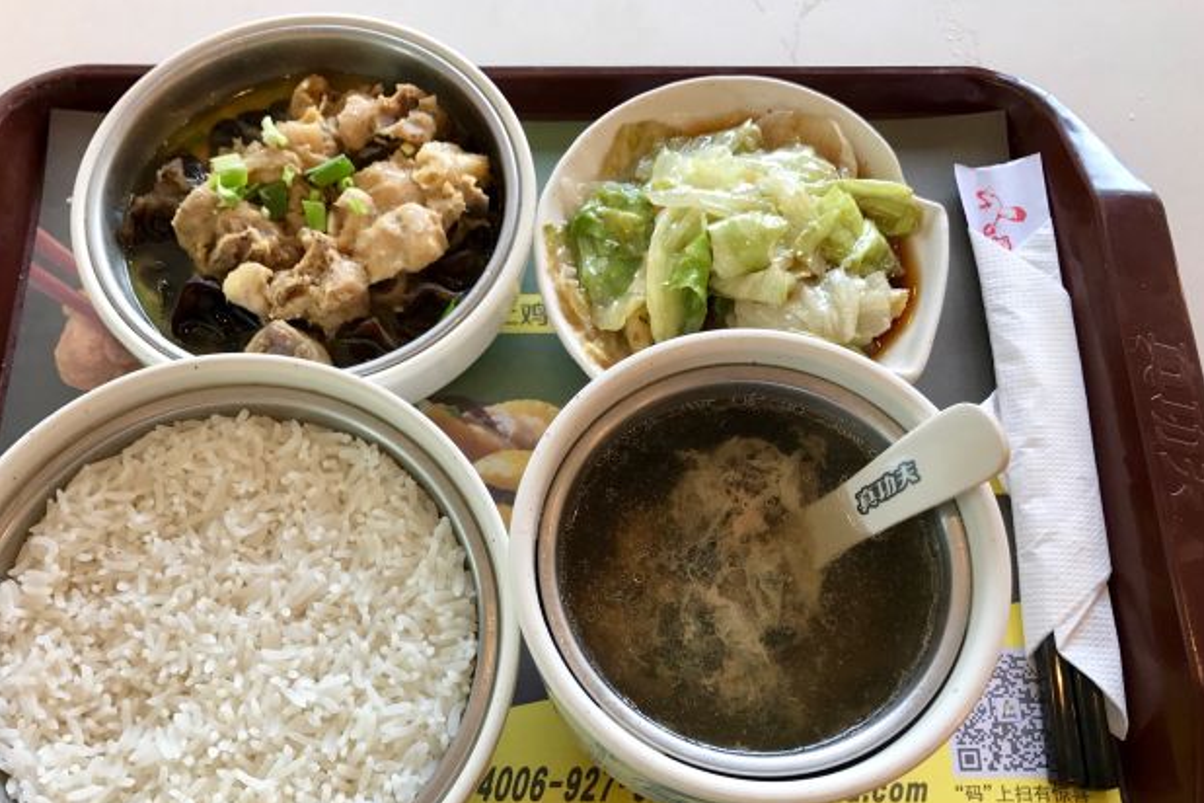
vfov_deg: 39.8
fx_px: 1104
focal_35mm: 33
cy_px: 492
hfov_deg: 57.2
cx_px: 555
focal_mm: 3.99
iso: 32
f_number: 1.8
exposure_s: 1/50
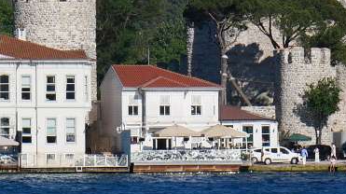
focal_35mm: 345
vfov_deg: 3.5
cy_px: 58
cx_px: 102
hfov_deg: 6.3
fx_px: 3163
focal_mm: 55
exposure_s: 1/640
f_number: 9
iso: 200
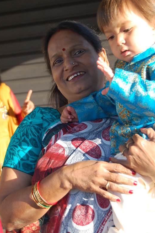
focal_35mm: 89
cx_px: 75
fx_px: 574
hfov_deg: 15.4
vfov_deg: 23.0
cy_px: 118
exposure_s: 1/125
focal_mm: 45
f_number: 5.6
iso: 200
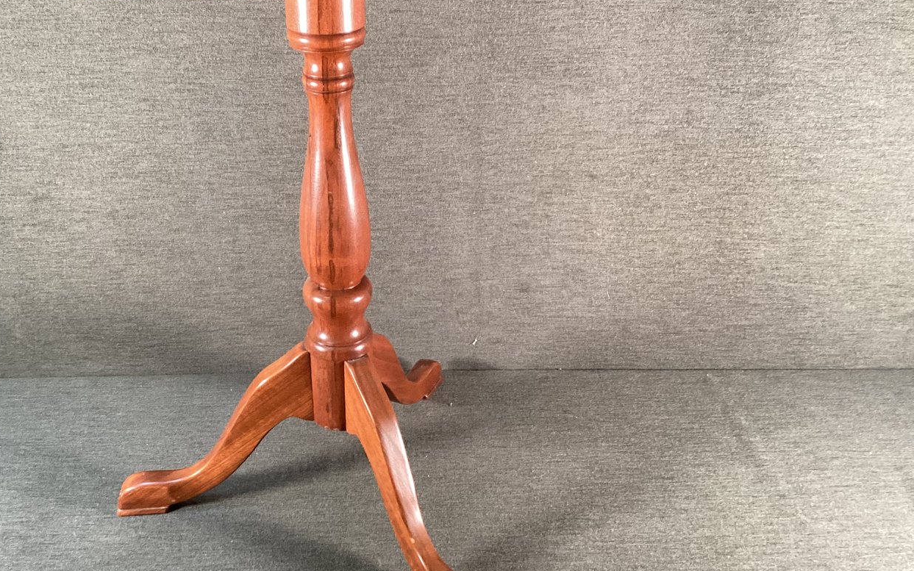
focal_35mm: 40
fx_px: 996
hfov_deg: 49.1
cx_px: 393
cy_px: 209
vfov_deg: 31.8
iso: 250
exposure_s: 1/60
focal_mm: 3.3
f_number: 2.4
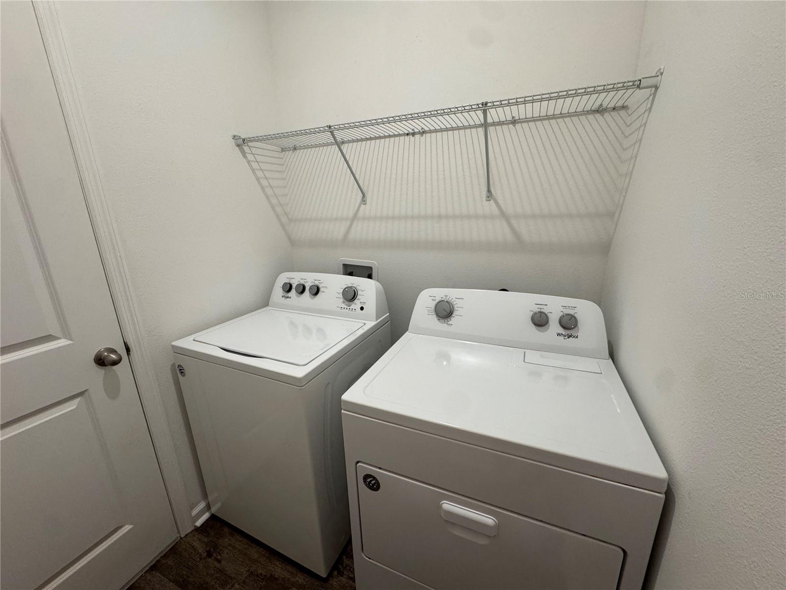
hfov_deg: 102.1
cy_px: 295
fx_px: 318
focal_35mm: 14
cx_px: 393
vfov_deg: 85.7
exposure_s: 1/120
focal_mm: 2.22
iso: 200
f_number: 2.2
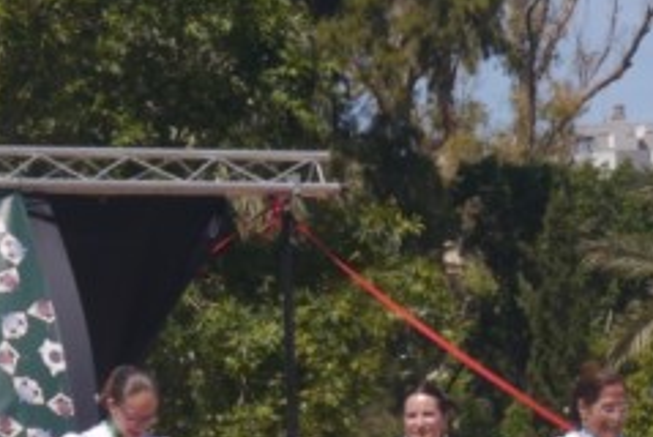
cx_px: 14
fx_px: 5103
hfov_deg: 7.3
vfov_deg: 4.9
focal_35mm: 281
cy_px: 322
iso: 160
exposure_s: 1/400
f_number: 9
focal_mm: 42
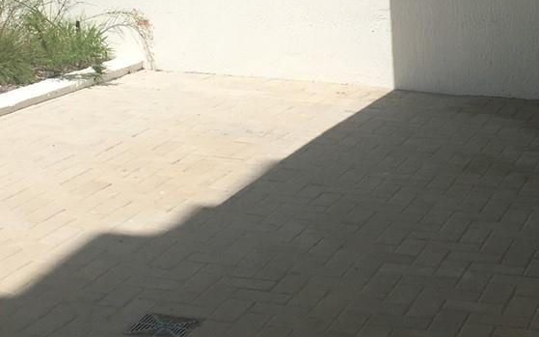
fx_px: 1292
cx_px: 324
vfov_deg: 14.7
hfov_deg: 23.5
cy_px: 60
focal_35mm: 88
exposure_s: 1/2959
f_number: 2.2
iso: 25
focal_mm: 4.15
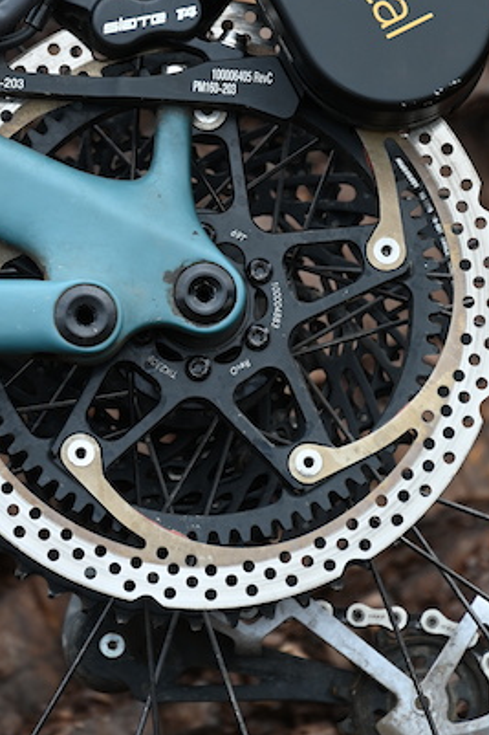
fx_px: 8136
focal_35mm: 399
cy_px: 137
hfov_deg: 3.4
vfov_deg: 5.2
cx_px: 209
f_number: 6.3
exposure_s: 1/200
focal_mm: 200
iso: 250
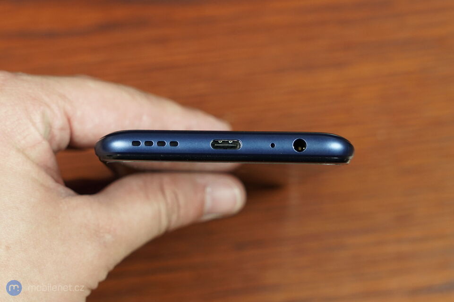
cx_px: 227
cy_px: 151
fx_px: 630
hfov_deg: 39.6
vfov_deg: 27.0
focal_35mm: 50
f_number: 5.6
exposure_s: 1/125
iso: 1600
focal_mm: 50
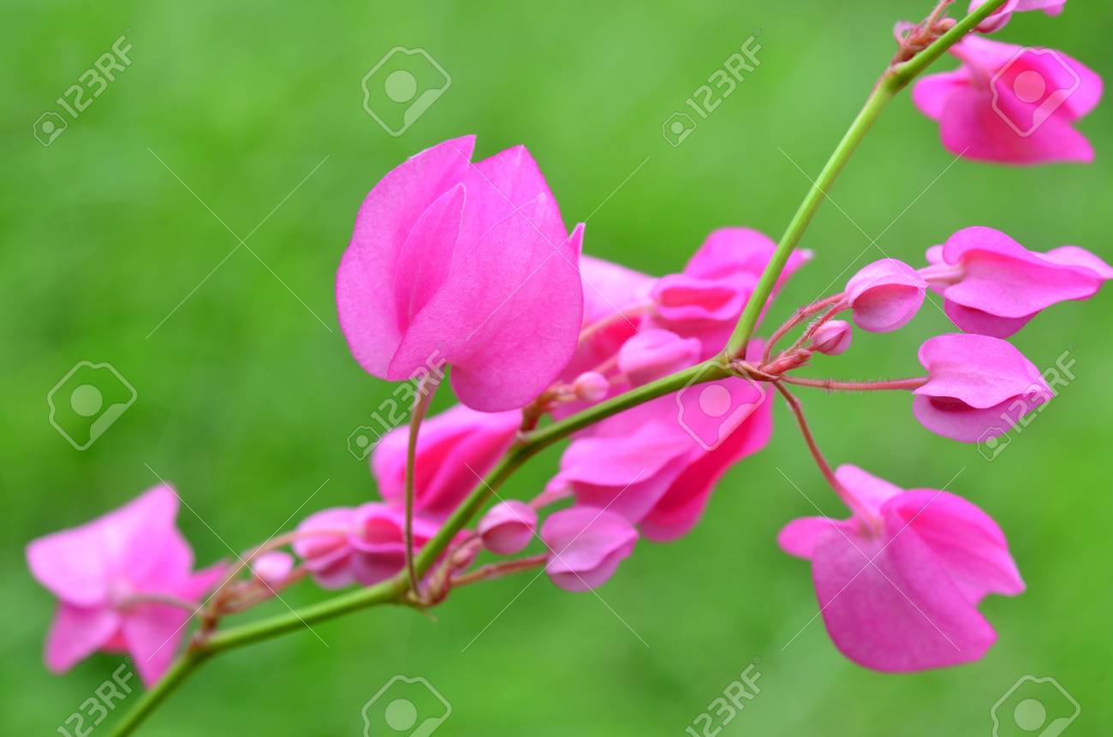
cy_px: 368
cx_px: 556
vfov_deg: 15.1
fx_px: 2777
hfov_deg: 22.7
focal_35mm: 90
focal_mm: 60
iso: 200
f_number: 11
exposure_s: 1/30
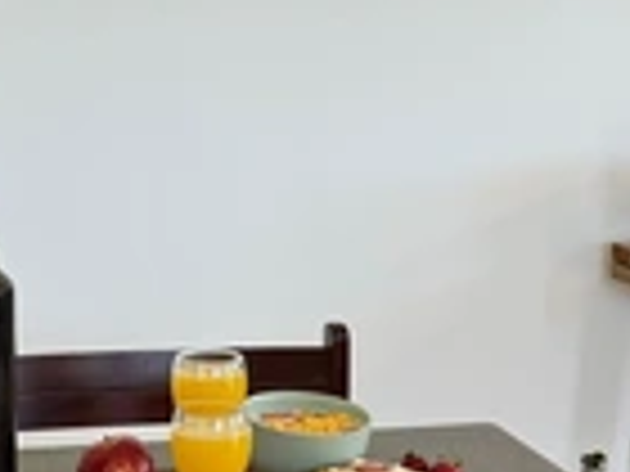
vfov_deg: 9.8
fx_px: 2748
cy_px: 481
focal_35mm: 151
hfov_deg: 13.1
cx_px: 418
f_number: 1.78
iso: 100
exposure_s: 1/105
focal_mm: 6.76
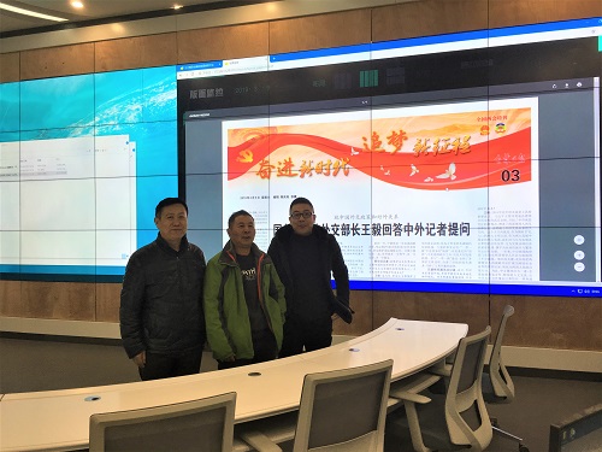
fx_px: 504
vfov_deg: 48.2
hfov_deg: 61.7
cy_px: 226
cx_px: 301
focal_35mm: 29
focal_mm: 4.15
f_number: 2.2
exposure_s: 1/100
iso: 40
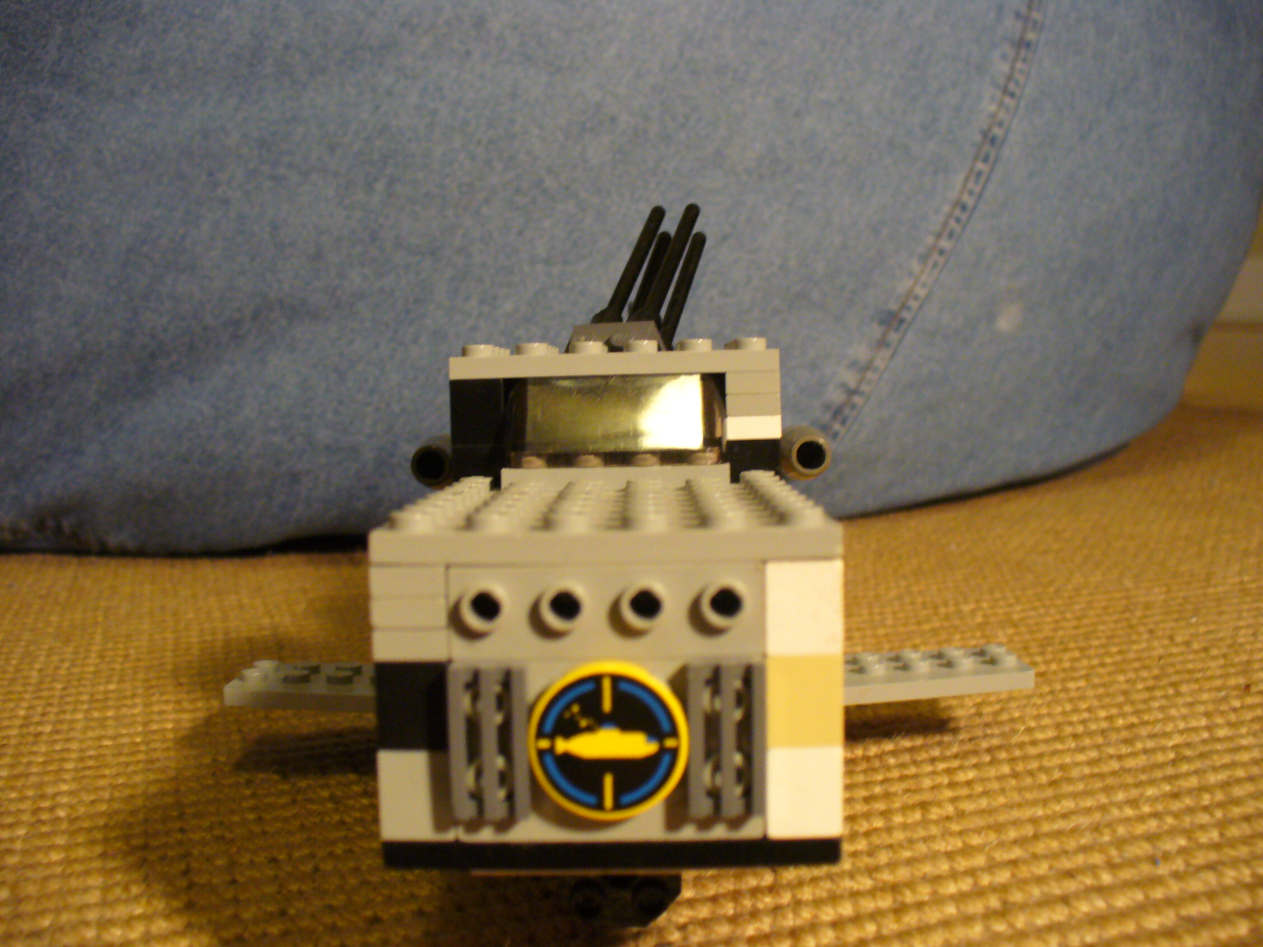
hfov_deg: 50.1
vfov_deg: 38.7
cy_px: 474
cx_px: 632
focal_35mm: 37
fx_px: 1350
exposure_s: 1/15
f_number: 2.8
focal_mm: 6.1
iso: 200
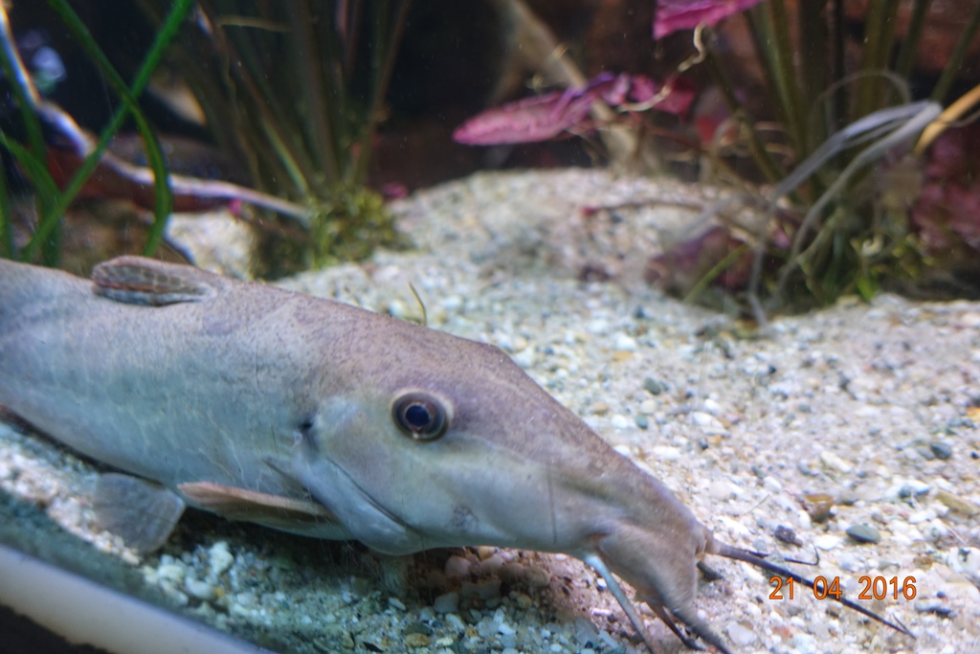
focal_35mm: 24
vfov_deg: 53.1
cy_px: 327
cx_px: 490
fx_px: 653
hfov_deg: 73.7
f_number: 1.8
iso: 250
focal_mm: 8.8
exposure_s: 1/30
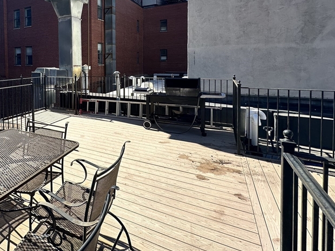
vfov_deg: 56.7
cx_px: 70
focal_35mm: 23
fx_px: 223
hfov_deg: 67.4
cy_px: 71
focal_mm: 2.22
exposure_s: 1/785
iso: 40
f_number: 2.2
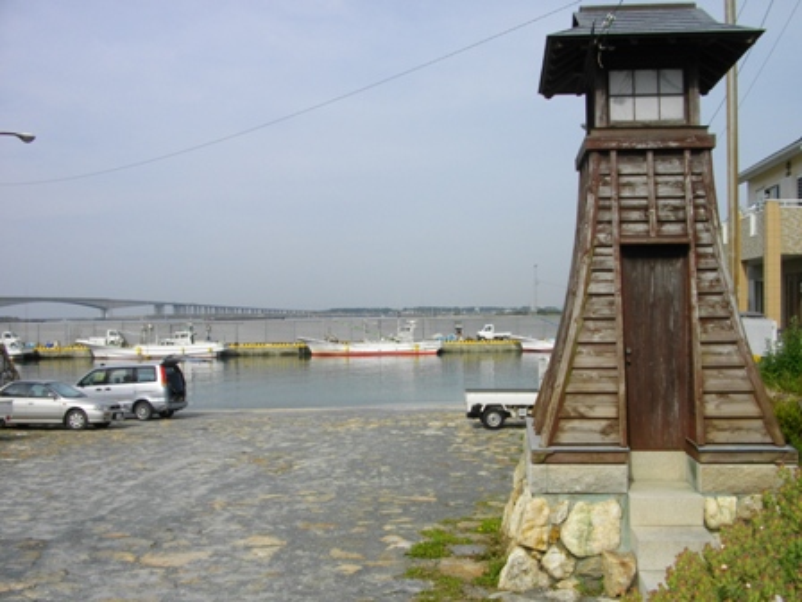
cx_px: 401
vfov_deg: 44.2
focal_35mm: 32
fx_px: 741
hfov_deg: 56.8
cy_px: 301
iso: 100
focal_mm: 5.7
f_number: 5.5
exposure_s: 1/640
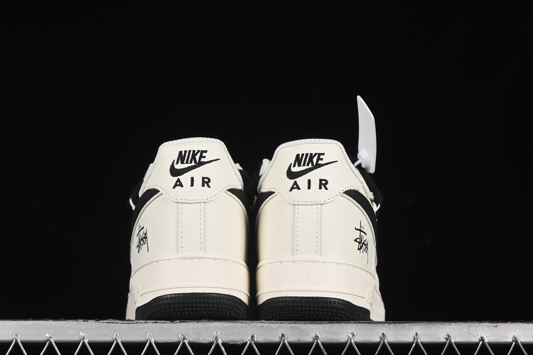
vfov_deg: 16.3
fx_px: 1243
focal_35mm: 84
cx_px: 254
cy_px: 198
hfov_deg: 24.2
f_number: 8
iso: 160
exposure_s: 1/80
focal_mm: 50
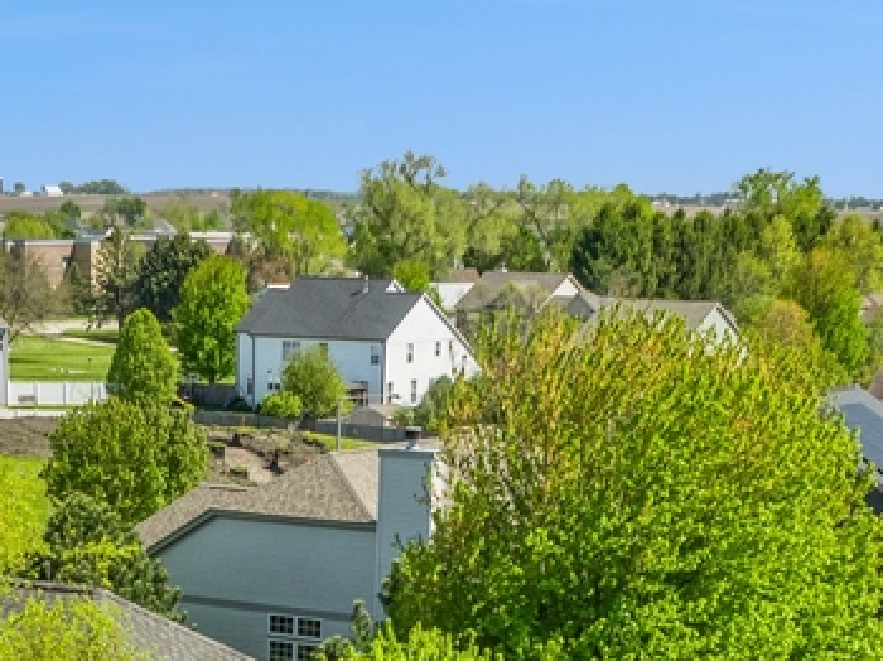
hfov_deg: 19.7
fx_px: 2524
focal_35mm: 99
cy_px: 1203
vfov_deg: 13.4
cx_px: 187
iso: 130
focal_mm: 12.29
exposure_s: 1/1600
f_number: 2.8
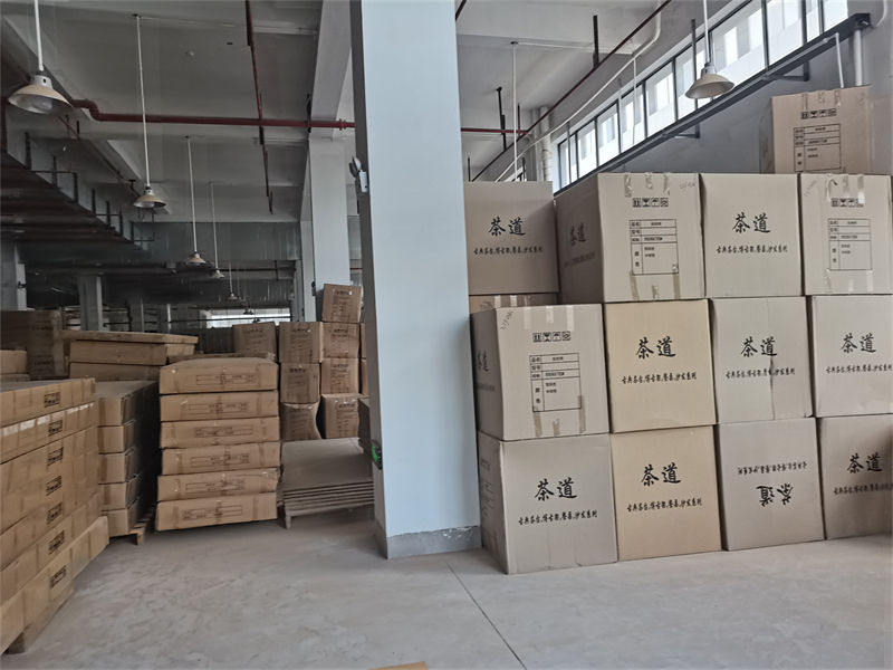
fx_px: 671
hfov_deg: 67.3
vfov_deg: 53.1
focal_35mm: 26
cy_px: 335
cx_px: 446
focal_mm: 5.58
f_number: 1.8
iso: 80
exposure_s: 1/100
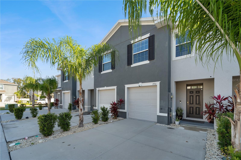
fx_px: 94
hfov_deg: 104.3
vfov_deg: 81.2
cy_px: 80
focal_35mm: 14
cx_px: 120
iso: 100
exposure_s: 1/100
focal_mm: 14
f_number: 7.1
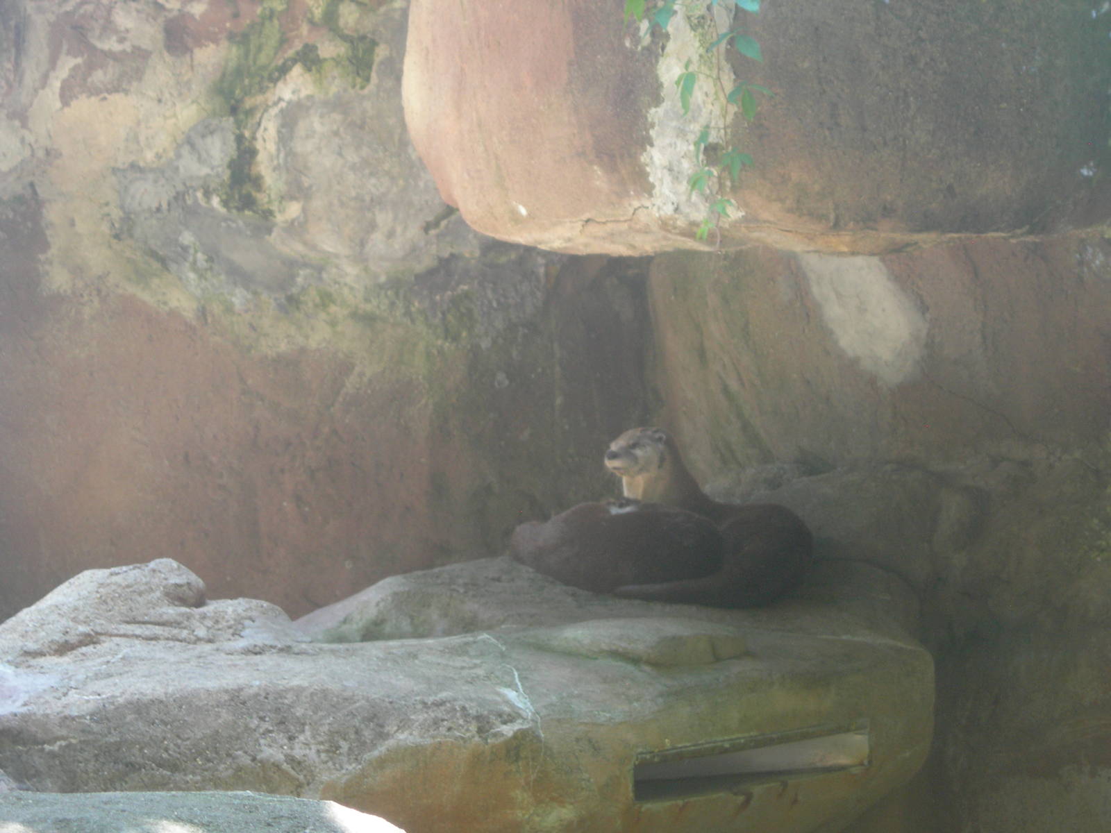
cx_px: 556
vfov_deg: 13.0
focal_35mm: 114
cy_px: 416
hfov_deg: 17.3
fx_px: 3659
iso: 142
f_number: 4.9
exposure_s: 1/26.6
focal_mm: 23.4
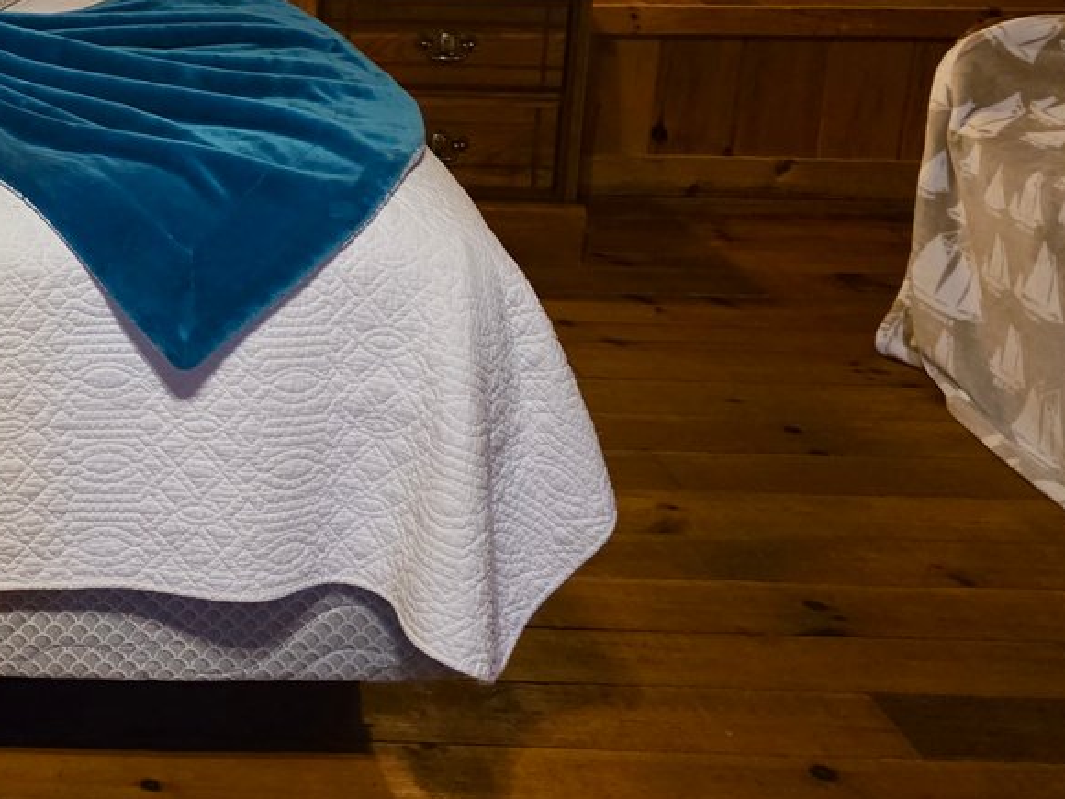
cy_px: -120
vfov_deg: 22.7
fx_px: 1846
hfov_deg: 27.7
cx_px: -251
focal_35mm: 60
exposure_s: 1/120
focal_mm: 6.3
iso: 1250
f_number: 1.7
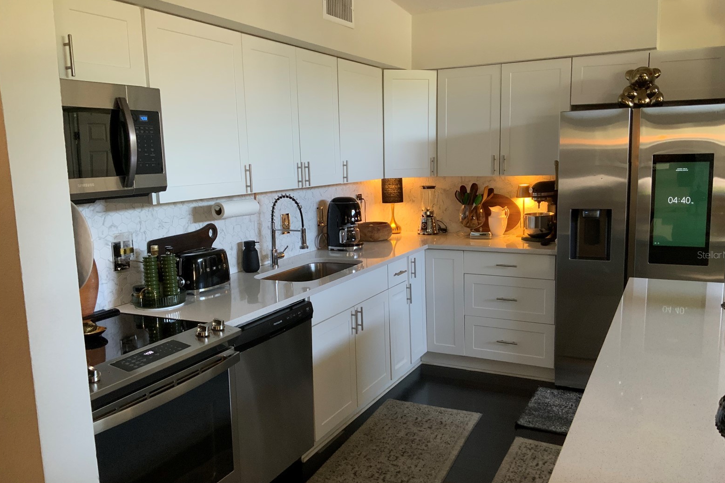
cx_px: 369
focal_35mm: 31
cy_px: 255
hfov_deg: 60.3
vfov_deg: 42.3
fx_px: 624
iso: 200
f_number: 1.8
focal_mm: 3
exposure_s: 1/60
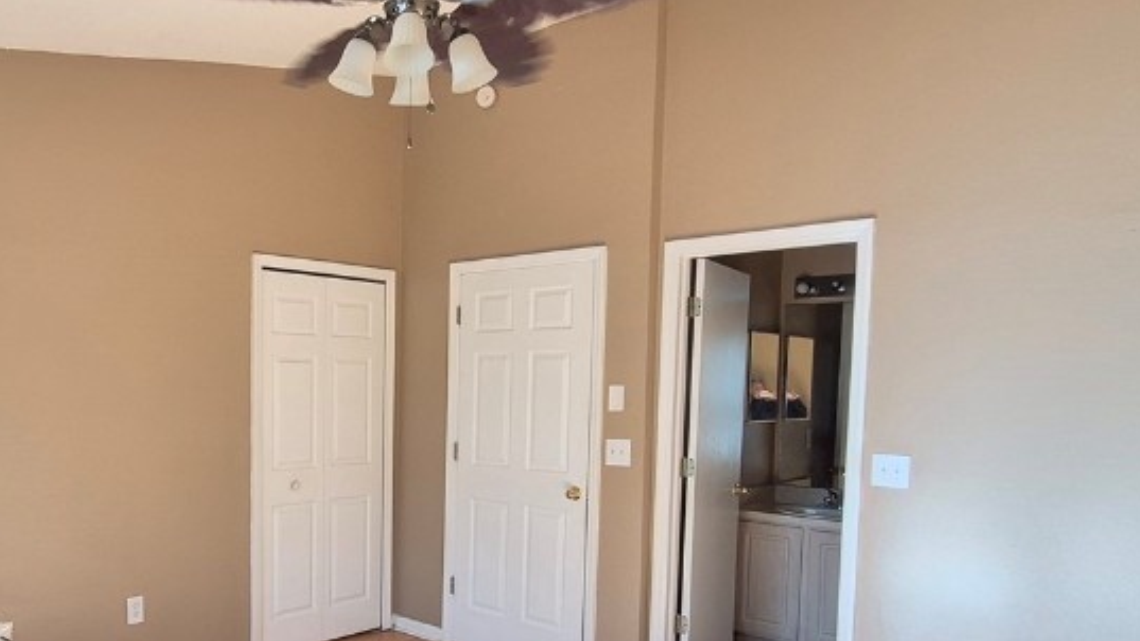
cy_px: 437
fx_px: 816
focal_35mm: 27
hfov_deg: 67.0
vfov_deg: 42.2
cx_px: 338
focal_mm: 1.74
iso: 250
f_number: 2.2
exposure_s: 1/60
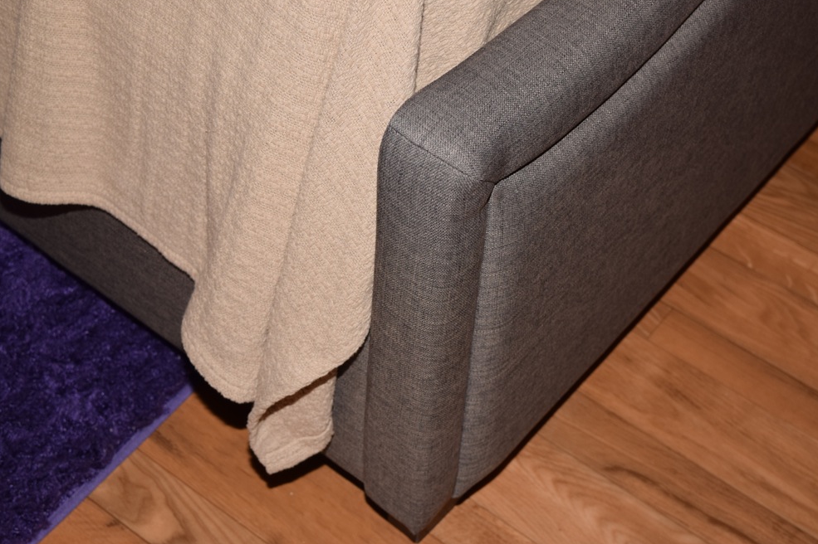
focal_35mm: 64
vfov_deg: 21.2
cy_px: 271
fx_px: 1454
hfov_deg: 31.4
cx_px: 414
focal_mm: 42
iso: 400
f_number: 5.6
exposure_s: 1/200
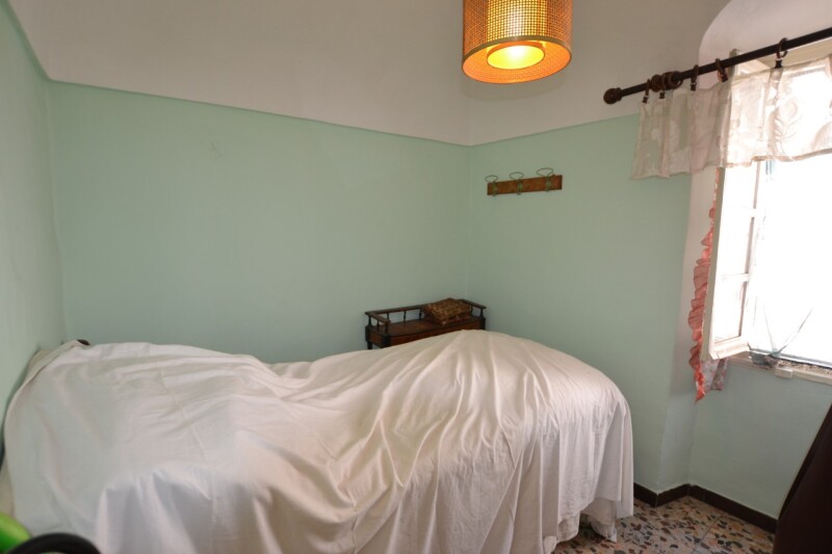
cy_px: 277
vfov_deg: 72.0
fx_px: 381
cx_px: 416
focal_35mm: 16
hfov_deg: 95.0
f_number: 4
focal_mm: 11
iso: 400
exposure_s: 1/80
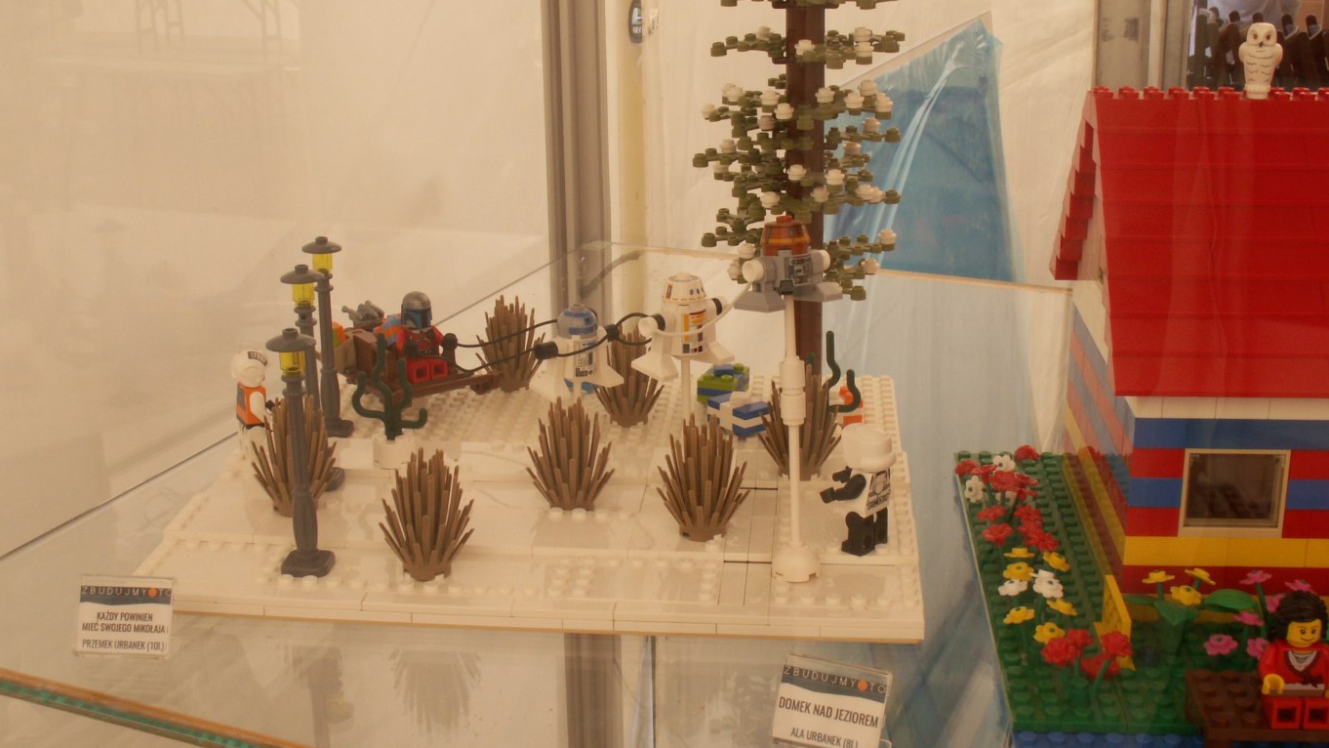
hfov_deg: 43.7
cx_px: 664
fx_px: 1656
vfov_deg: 25.4
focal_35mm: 47
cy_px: 349
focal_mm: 7.17
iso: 50
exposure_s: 1/25
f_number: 8
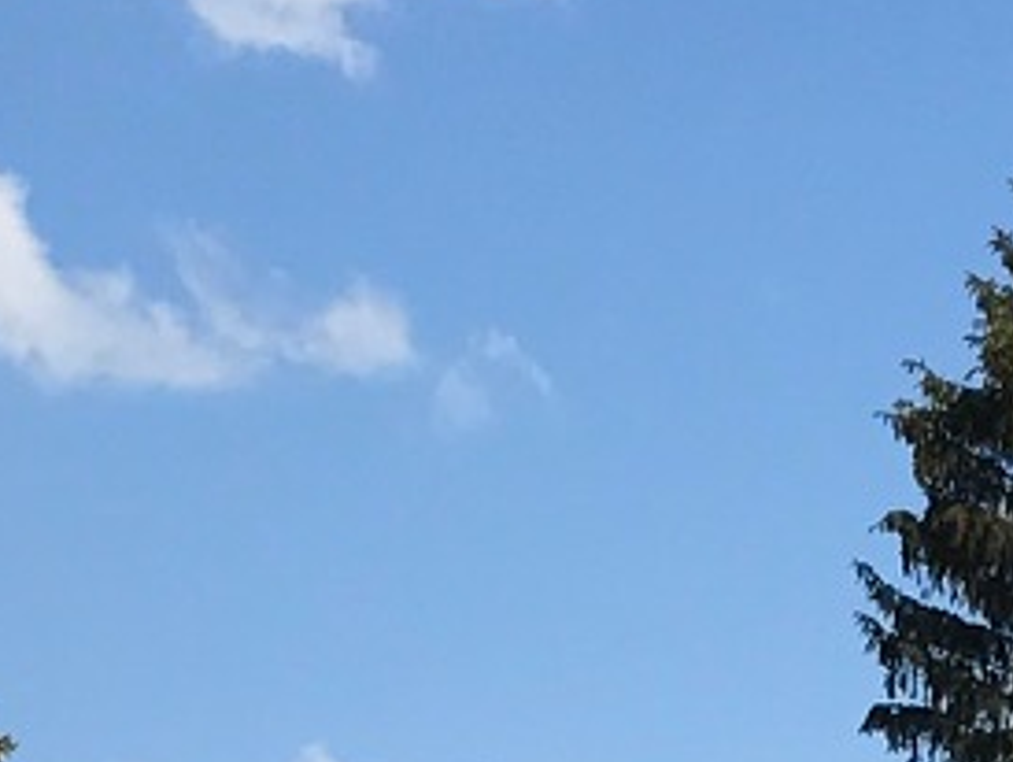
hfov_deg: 9.6
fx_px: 6034
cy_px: 1624
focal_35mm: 206
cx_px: 684
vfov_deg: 6.9
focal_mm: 3.99
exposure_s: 1/3300
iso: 20
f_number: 1.8
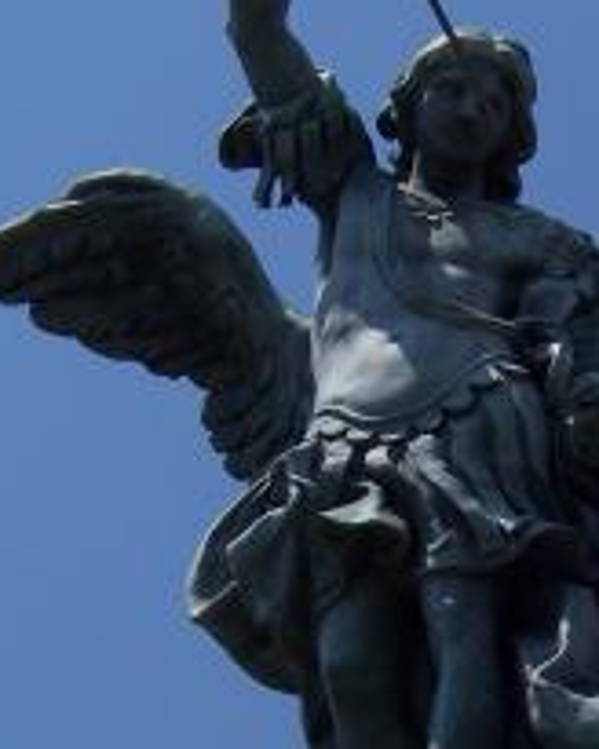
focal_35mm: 161
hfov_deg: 9.6
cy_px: 607
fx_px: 3568
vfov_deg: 11.9
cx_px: 544
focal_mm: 11
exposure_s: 1/750
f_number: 6.7
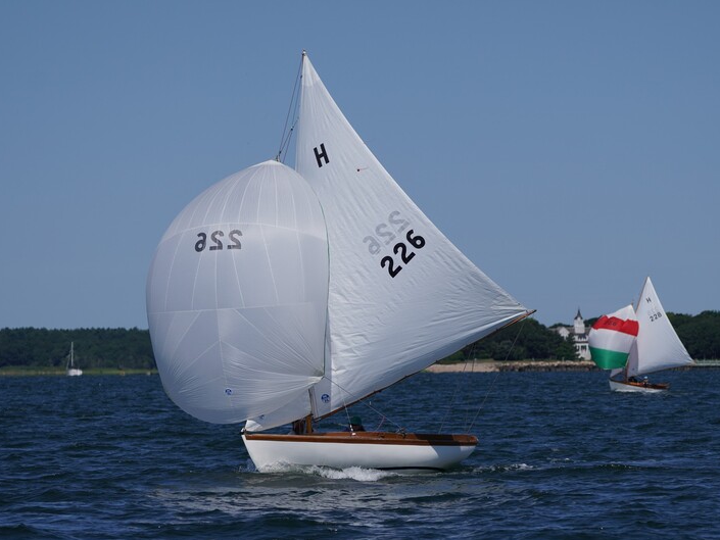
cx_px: 402
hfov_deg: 7.4
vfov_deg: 5.6
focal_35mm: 267
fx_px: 5545
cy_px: 271
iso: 100
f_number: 5.6
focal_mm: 163
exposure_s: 1/1600
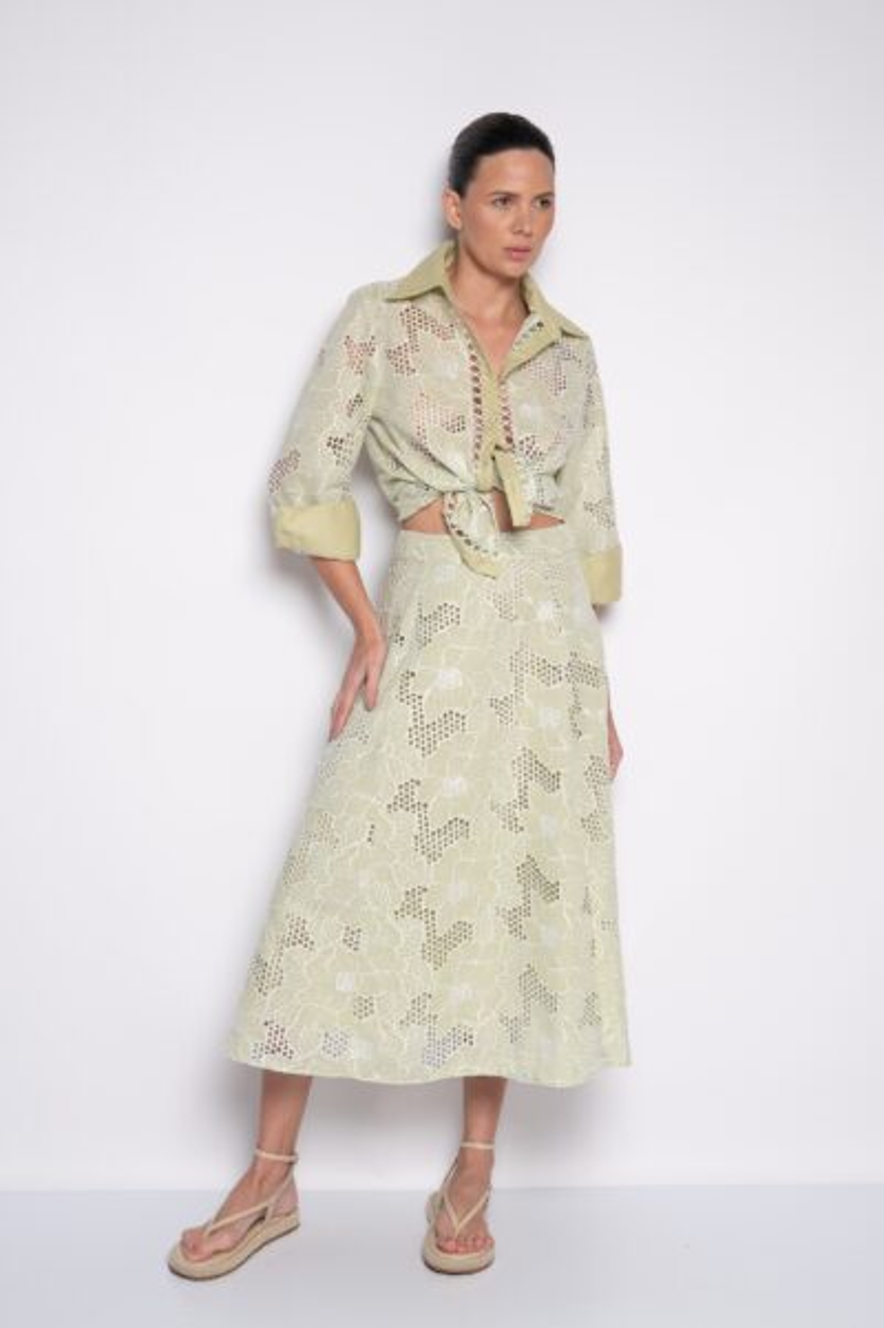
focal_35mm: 50
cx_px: 442
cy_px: 664
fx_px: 1844
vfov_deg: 39.6
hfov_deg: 27.0
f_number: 5.6
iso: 200
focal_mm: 50
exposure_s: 1/160
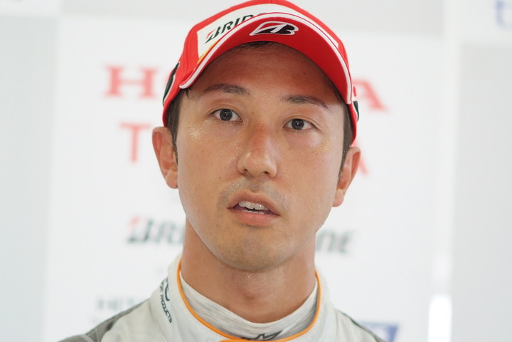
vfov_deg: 5.1
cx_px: 256
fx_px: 3840
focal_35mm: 270
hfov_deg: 7.6
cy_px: 171
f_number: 2.8
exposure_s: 1/125
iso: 800
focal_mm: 180
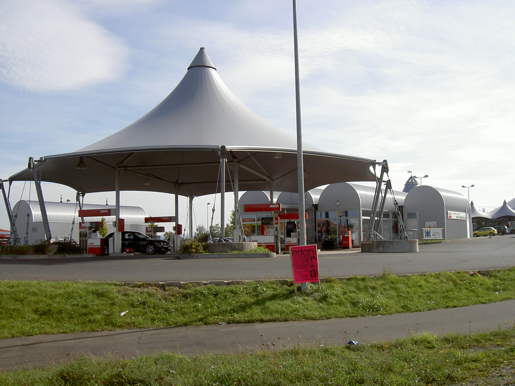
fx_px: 580
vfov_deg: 36.8
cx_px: 258
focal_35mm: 39
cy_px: 193
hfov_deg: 47.9
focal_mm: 8
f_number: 4.7
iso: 100
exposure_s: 1/769
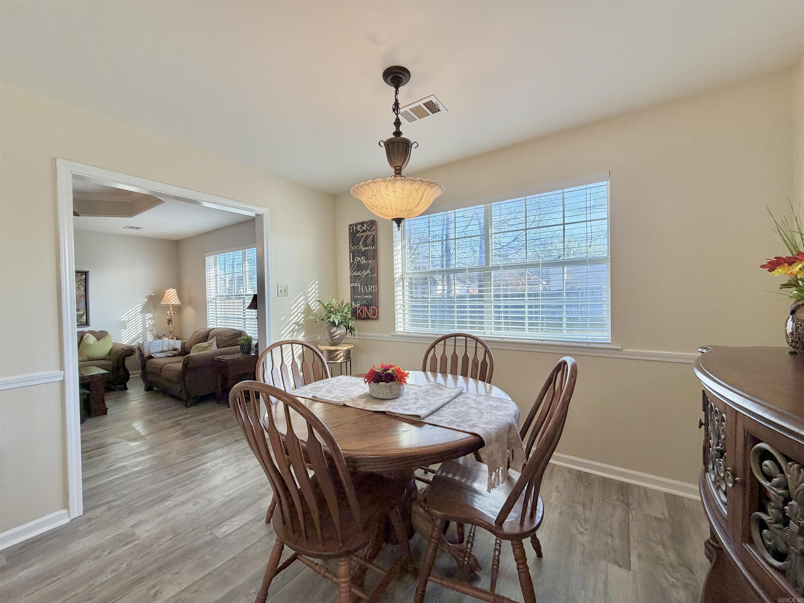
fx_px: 325
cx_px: 402
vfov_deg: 85.7
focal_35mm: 14
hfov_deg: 102.1
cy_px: 302
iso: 64
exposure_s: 1/120
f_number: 2.2
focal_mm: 2.22
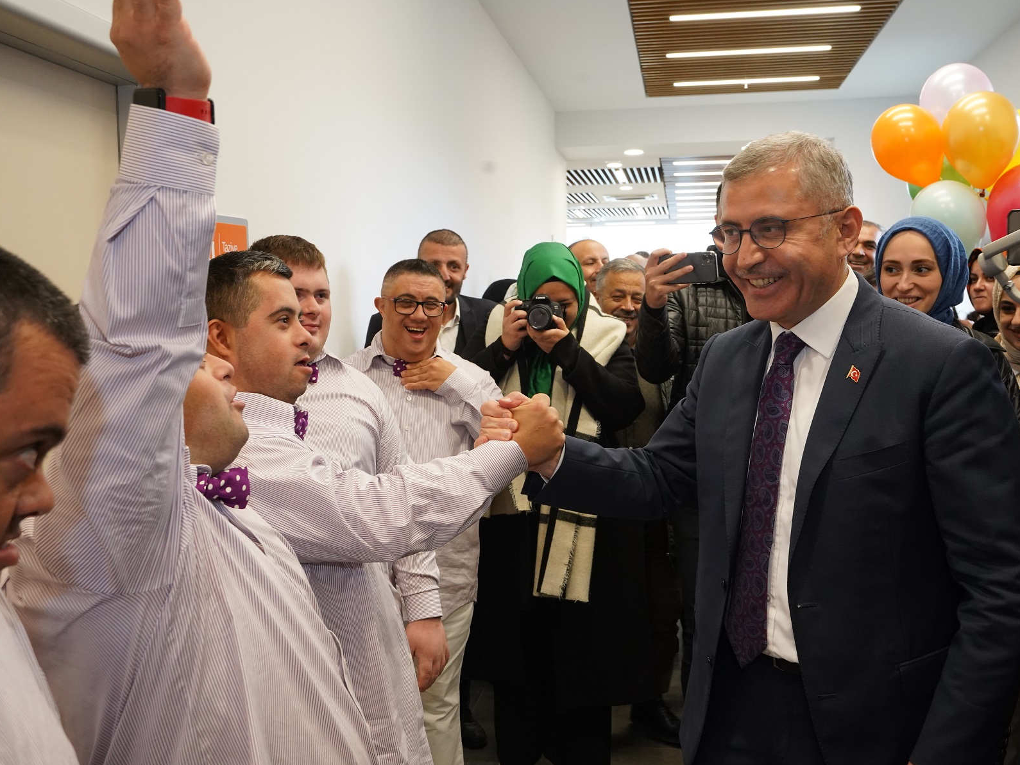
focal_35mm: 37
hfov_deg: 50.1
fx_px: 1090
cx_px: 528
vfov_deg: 38.7
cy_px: 383
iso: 4000
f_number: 8
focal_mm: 34
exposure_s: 1/90
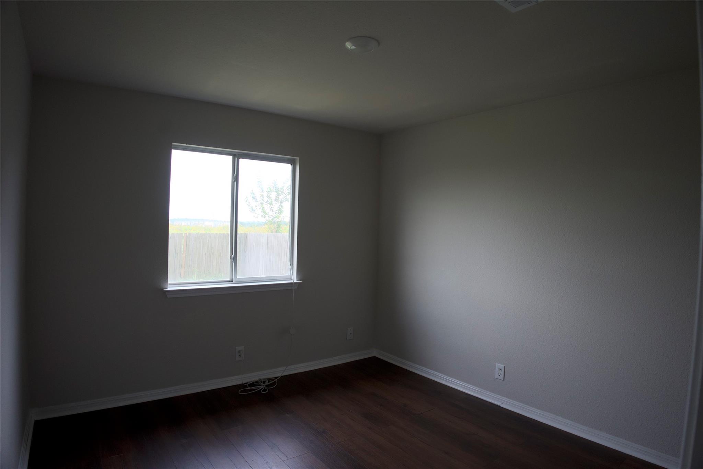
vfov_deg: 61.9
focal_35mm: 20
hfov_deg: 84.0
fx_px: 390
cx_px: 352
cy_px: 234
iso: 1000
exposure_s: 1/160
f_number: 4
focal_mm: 20
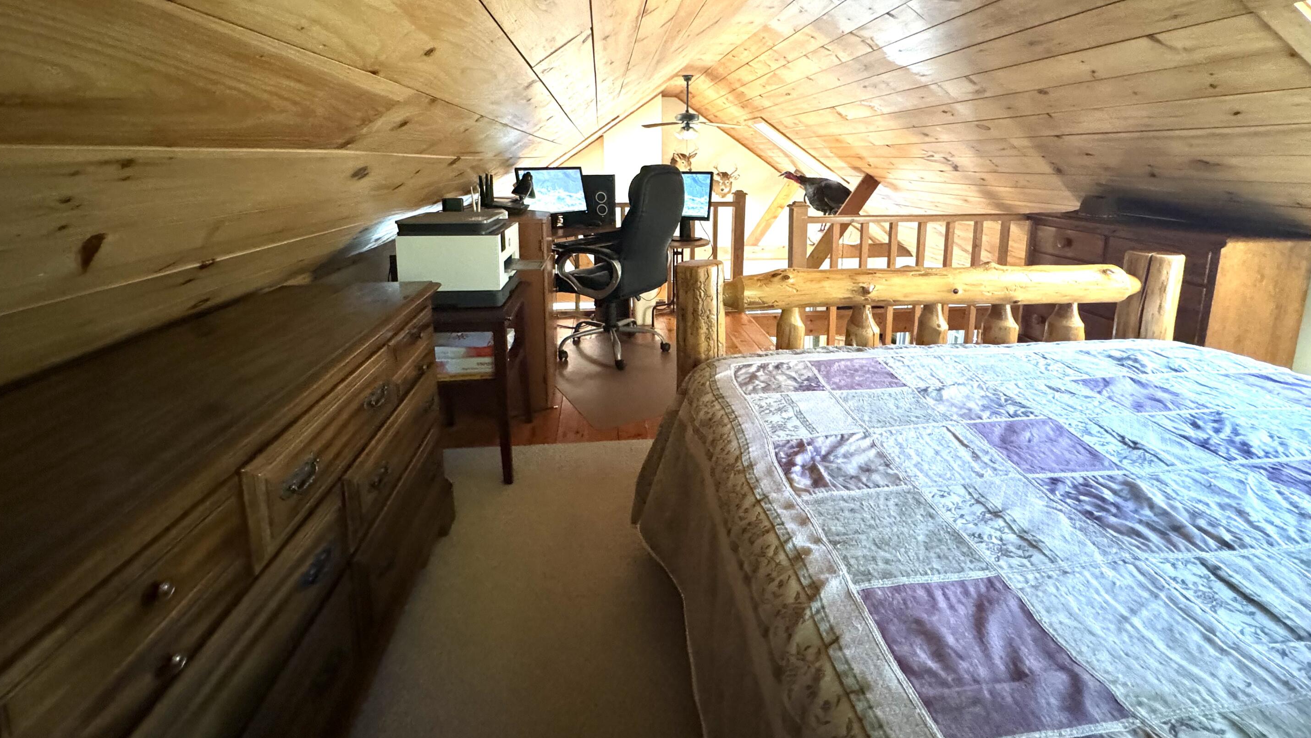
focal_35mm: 16
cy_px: 244
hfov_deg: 99.4
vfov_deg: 65.3
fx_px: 556
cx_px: 655
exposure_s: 1/60
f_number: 2.2
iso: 800
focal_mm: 2.22
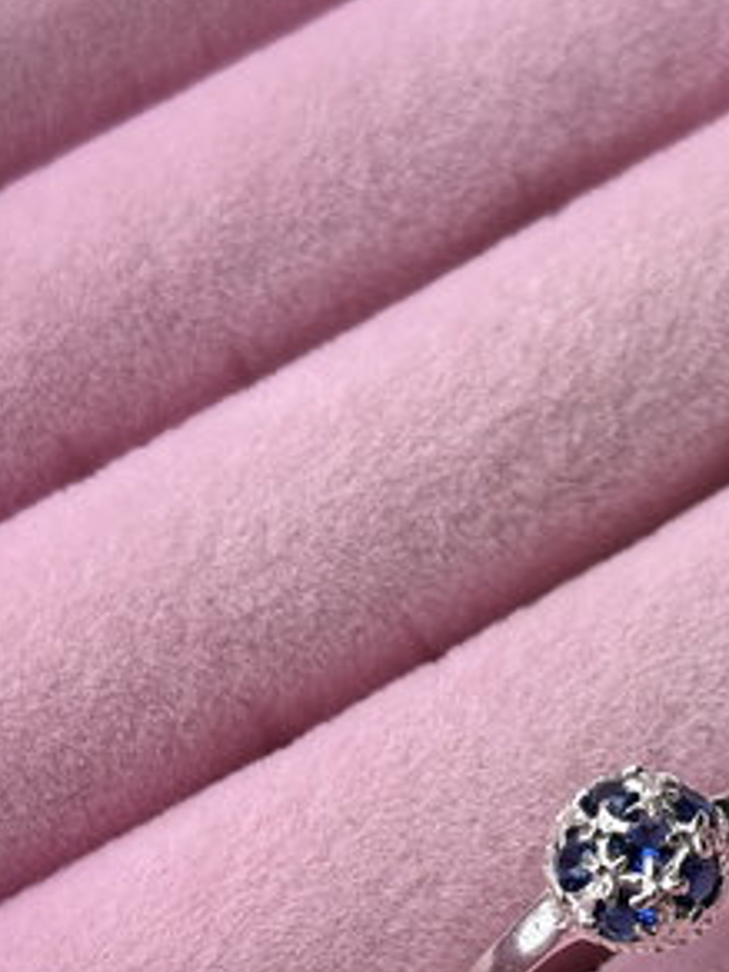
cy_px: 864
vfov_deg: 20.3
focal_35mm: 95
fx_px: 2668
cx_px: 622
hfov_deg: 15.4
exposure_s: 1/318
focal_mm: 5.96
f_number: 1.6
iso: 32
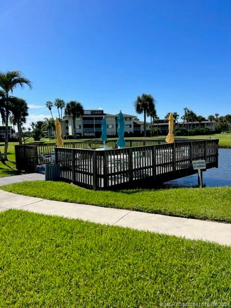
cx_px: 116
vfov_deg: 67.3
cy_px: 154
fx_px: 231
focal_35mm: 26
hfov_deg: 53.1
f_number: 1.5
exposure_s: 1/5076
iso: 50
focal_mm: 5.7
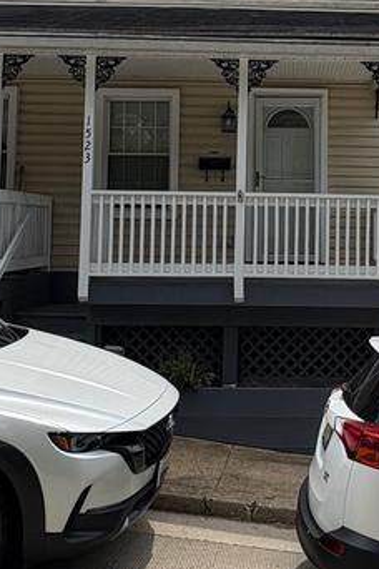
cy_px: 188
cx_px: 327
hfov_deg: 28.3
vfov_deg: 42.2
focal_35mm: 46
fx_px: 726
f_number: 2.2
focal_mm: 2.22
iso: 64
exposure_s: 1/2146
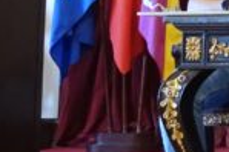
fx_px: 921
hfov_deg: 12.1
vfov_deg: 9.2
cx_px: 501
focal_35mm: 145
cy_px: -58
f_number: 2.8
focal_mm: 11.13
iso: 2000
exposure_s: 1/160
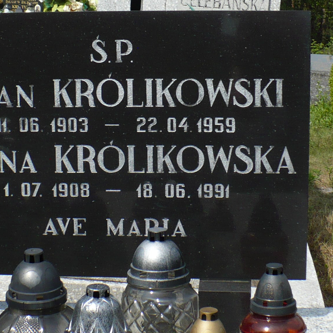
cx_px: 171
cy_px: 214
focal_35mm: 88
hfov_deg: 19.7
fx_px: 958
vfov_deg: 19.7
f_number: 8
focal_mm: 6.1
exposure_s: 1/200
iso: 100
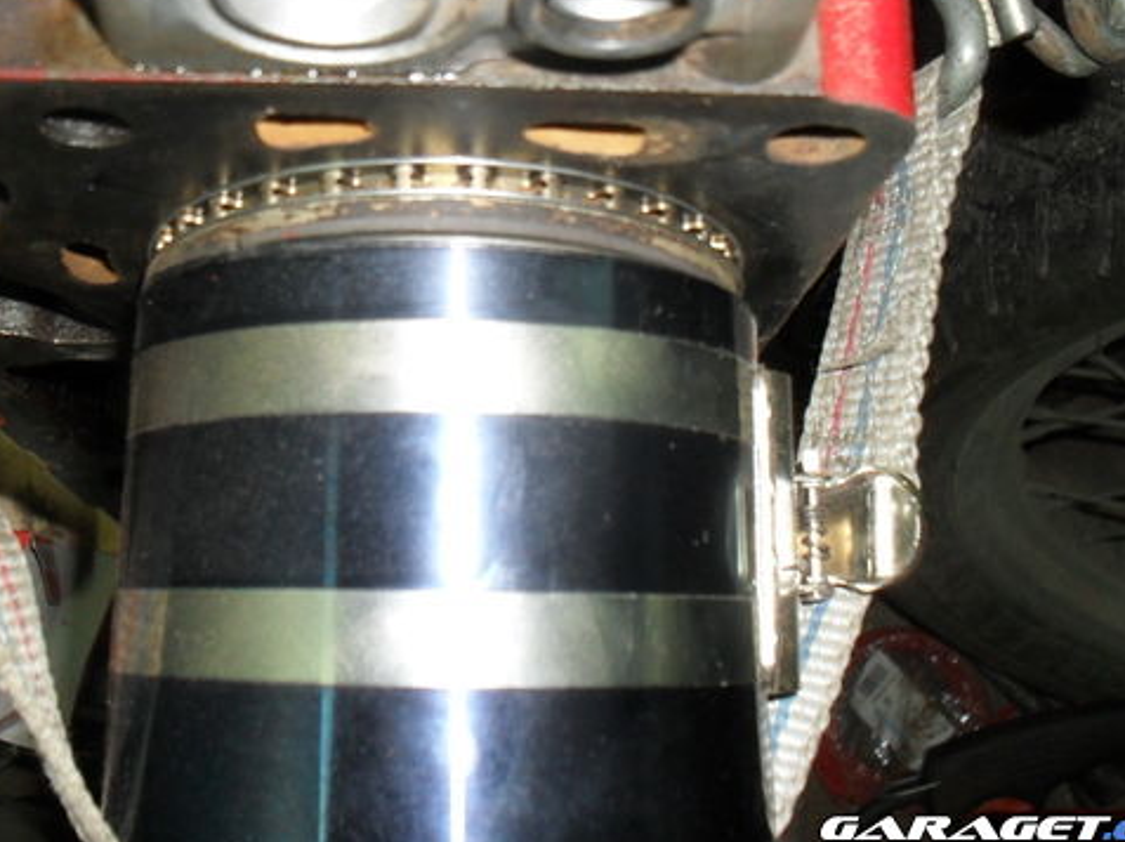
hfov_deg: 40.3
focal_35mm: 47
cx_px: 469
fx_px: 1526
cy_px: 285
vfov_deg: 30.6
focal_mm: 6.3
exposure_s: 1/45
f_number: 3.2
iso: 200
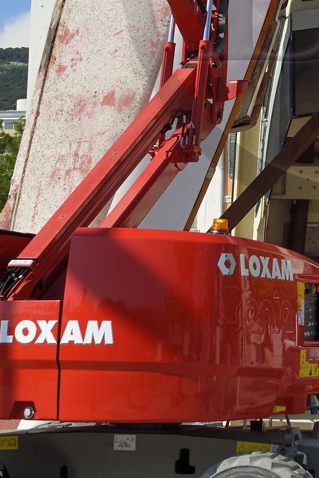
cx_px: 375
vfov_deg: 17.7
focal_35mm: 112
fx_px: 1489
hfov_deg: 12.0
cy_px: -42
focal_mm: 40
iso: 200
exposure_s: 1/250
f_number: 16
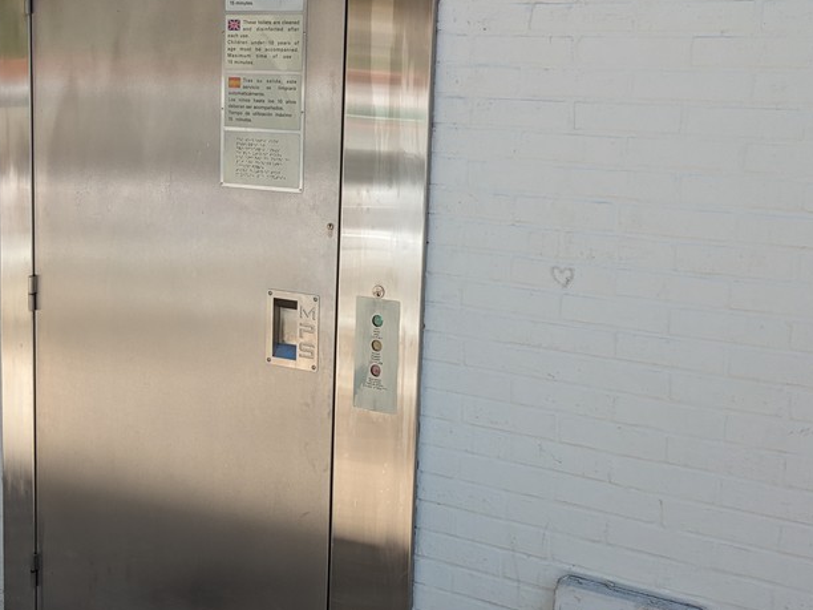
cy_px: 270
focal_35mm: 49
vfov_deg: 29.7
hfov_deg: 38.6
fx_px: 1151
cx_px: 287
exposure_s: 1/1110
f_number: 1.89
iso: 48
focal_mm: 5.43
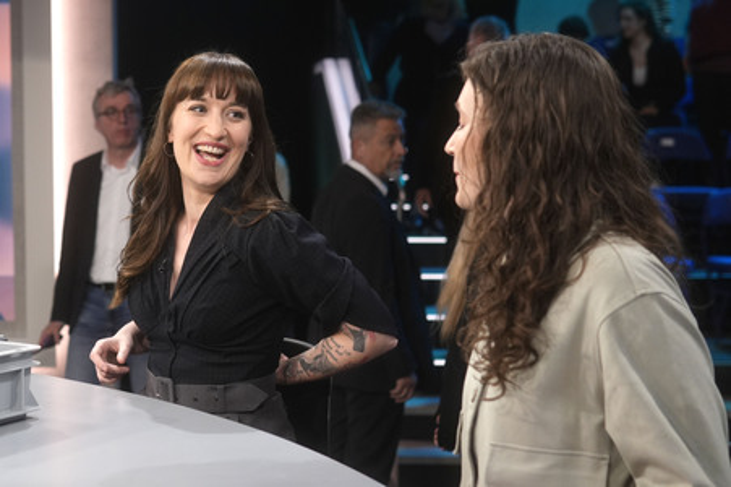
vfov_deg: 29.8
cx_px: 366
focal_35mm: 45
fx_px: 913
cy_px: 244
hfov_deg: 43.6
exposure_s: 1/125
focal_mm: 30
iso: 640
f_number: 2.2
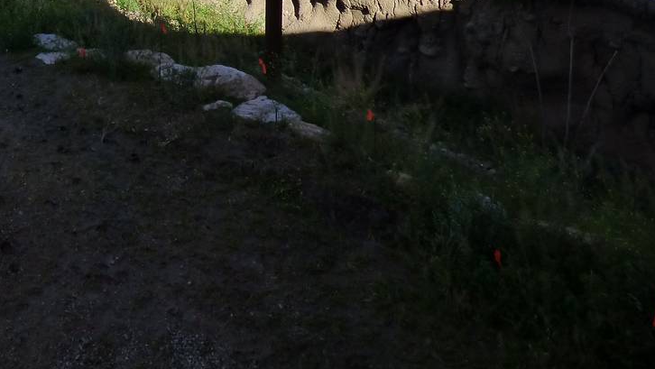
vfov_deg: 21.6
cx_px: -1
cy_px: -157
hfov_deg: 38.1
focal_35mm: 48
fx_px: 834
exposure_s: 1/800
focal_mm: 3.58
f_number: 4.5
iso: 200
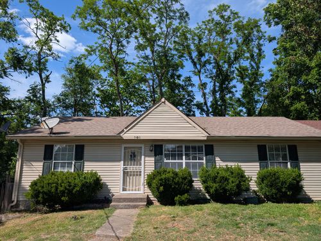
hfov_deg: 71.5
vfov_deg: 56.9
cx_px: 160
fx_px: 223
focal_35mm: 24
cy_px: 120
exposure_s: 1/1126
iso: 21
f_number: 1.68
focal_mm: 6.9
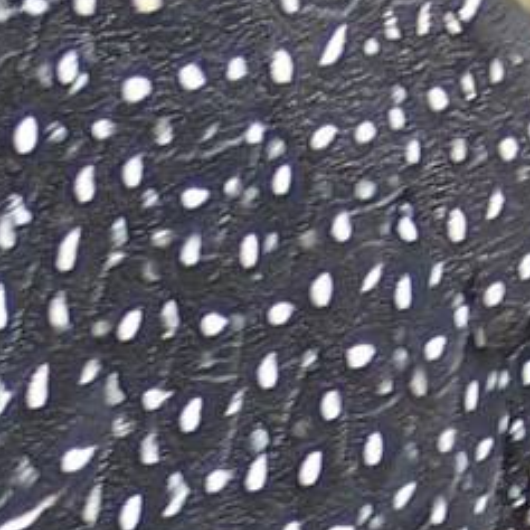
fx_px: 9215
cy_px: 1042
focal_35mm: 532
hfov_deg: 3.3
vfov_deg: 3.3
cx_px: -85
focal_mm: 14.8
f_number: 4.8
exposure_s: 1/90
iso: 80
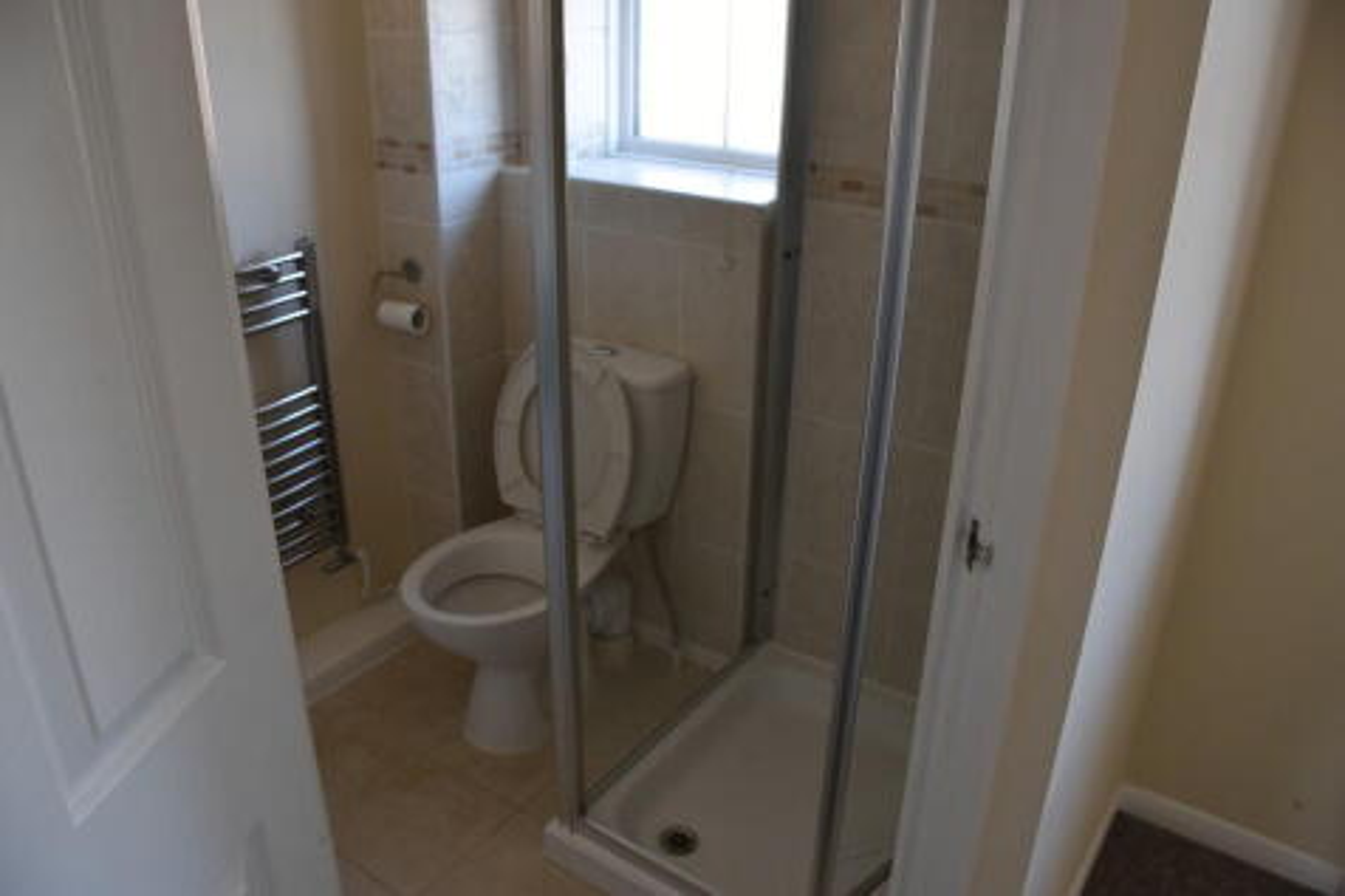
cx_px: 672
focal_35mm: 27
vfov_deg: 47.9
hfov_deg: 67.4
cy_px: 448
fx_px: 1008
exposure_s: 1/80
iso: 400
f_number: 4.5
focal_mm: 18
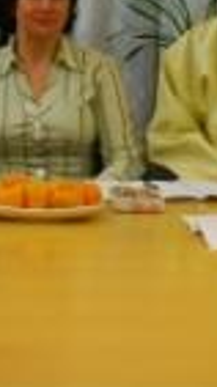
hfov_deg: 7.6
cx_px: 121
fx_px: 1642
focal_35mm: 160
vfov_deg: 13.3
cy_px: 3
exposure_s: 1/30
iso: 500
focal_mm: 32
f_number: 4.2
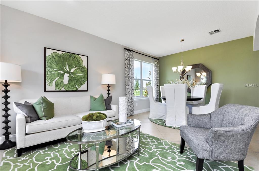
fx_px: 108
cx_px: 130
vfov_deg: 77.1
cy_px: 86
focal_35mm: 15
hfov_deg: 100.5
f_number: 8
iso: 200
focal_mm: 10
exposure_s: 1/30
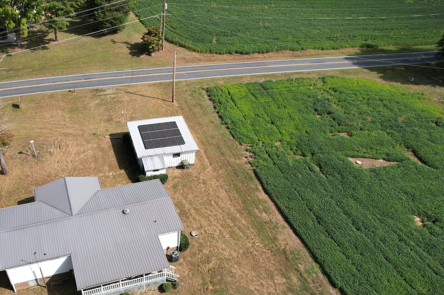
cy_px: 193
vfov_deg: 41.8
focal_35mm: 31
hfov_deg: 59.2
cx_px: 156
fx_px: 382
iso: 100
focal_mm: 8.38
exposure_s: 1/1250
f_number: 2.8
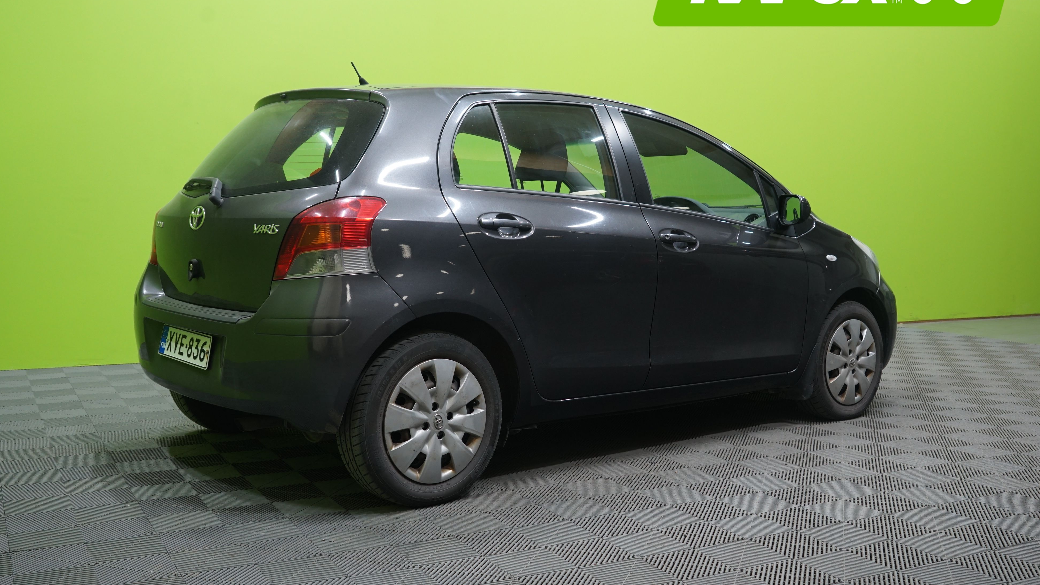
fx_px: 1020
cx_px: 521
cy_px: 253
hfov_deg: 54.0
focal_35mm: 37
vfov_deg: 32.0
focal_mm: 35
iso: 800
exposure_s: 1/20
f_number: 5.6
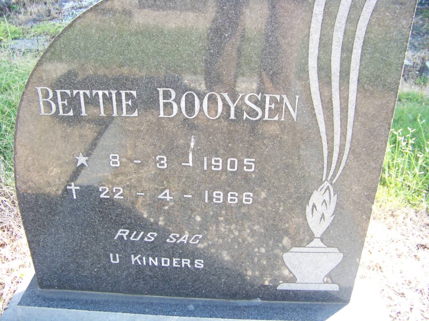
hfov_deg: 51.4
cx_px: 214
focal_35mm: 36
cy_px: 160
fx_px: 446
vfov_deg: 39.7
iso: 64
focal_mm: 5.85
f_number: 2.8
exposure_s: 1/60
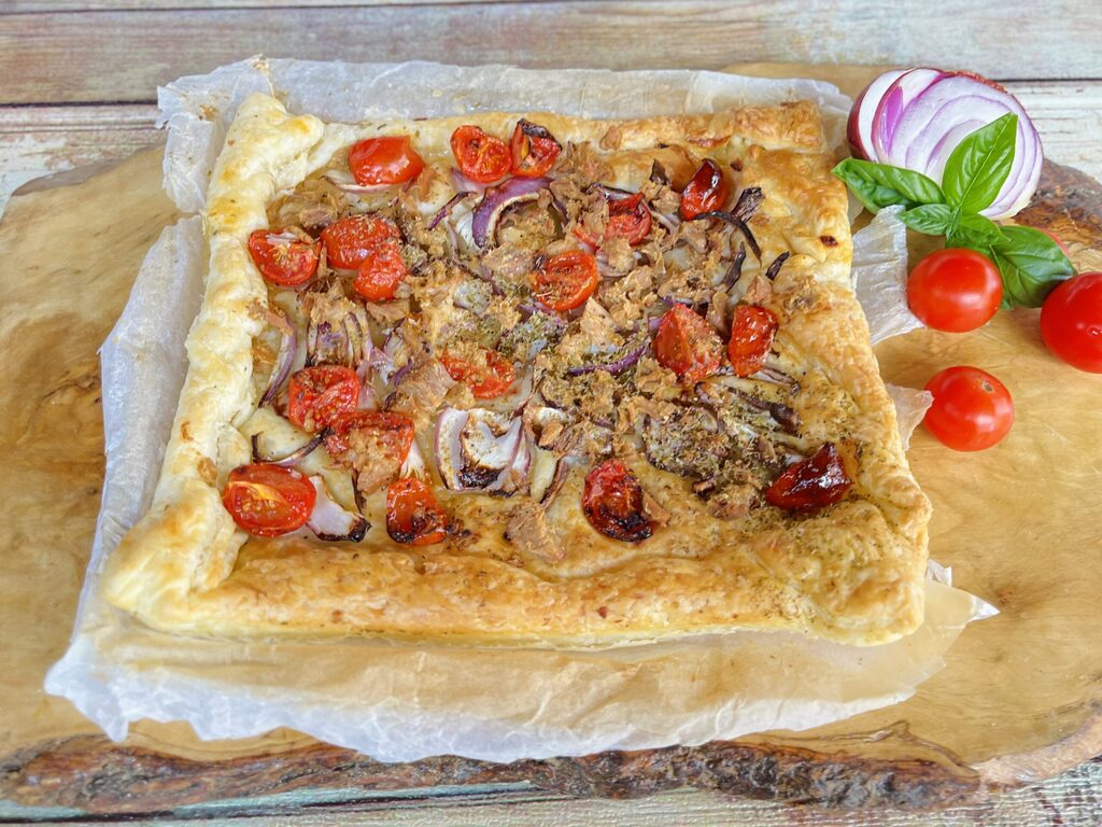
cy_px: 414
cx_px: 551
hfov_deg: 67.3
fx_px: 828
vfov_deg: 53.1
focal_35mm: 26
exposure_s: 1/60
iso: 160
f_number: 1.6
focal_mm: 5.1
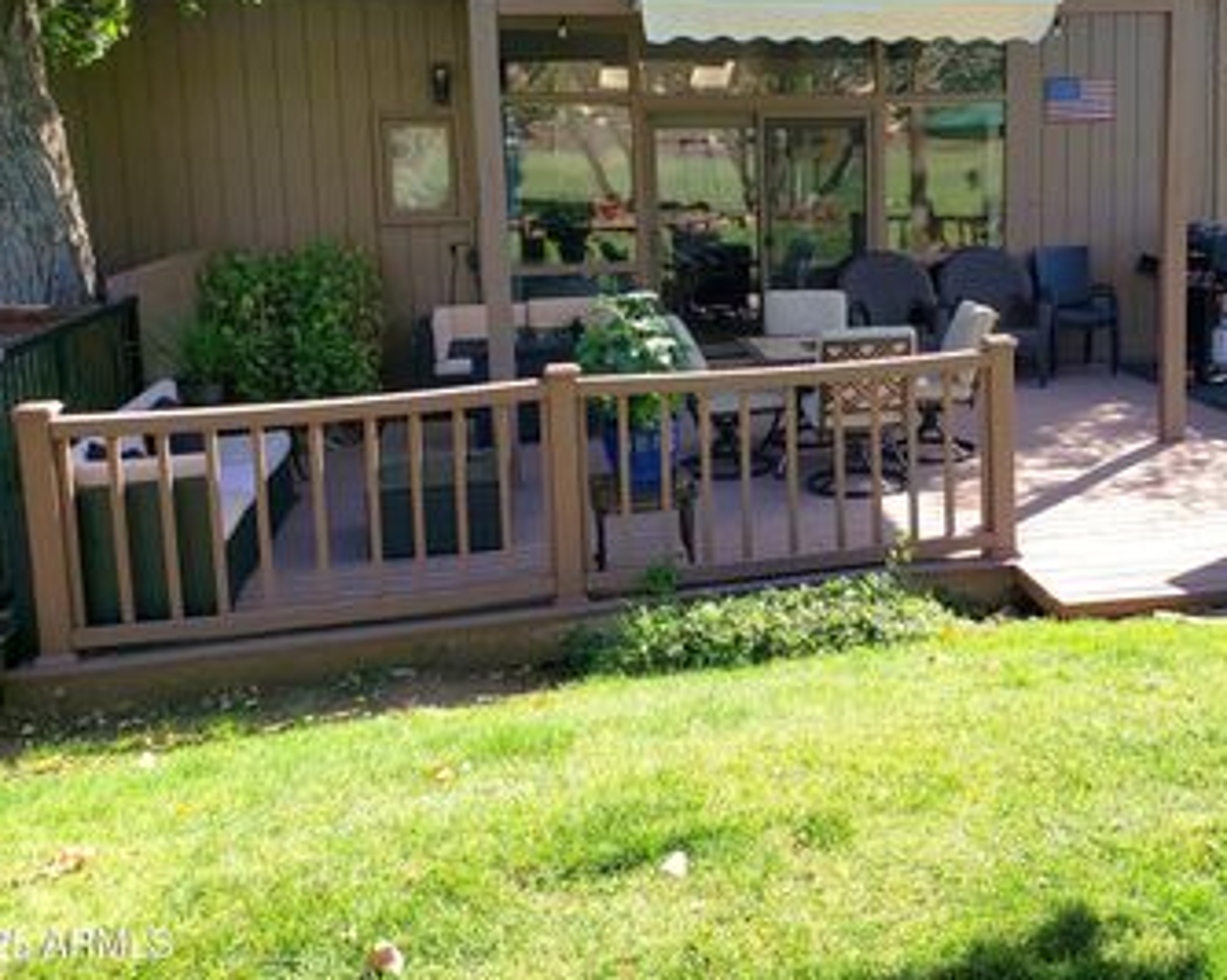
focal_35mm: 38
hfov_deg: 46.8
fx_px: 1380
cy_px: 317
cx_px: 860
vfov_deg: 38.6
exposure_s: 1/620
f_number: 2.4
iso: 50
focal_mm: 4.3
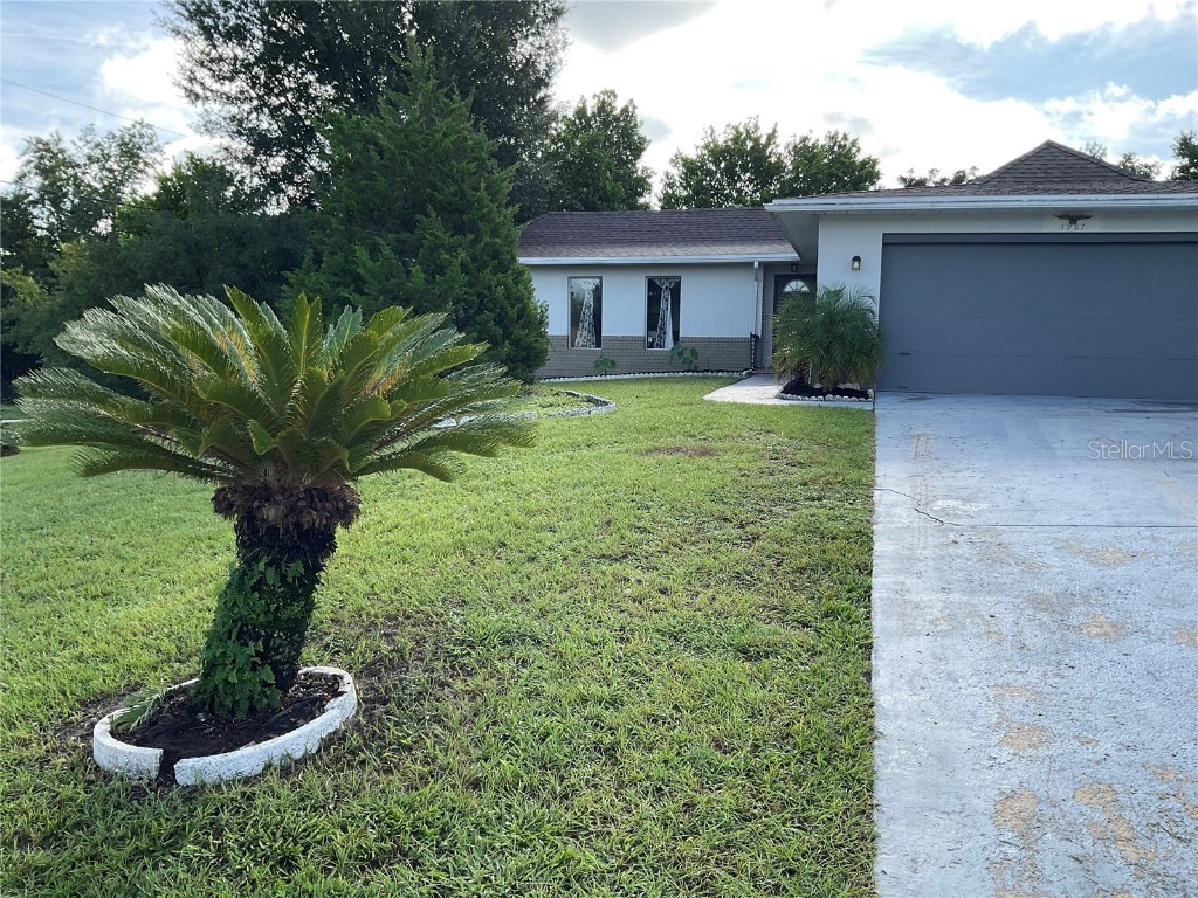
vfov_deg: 48.2
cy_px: 449
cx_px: 599
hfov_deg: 61.7
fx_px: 1004
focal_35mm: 29
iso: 16
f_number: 1.8
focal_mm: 3
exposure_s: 1/454
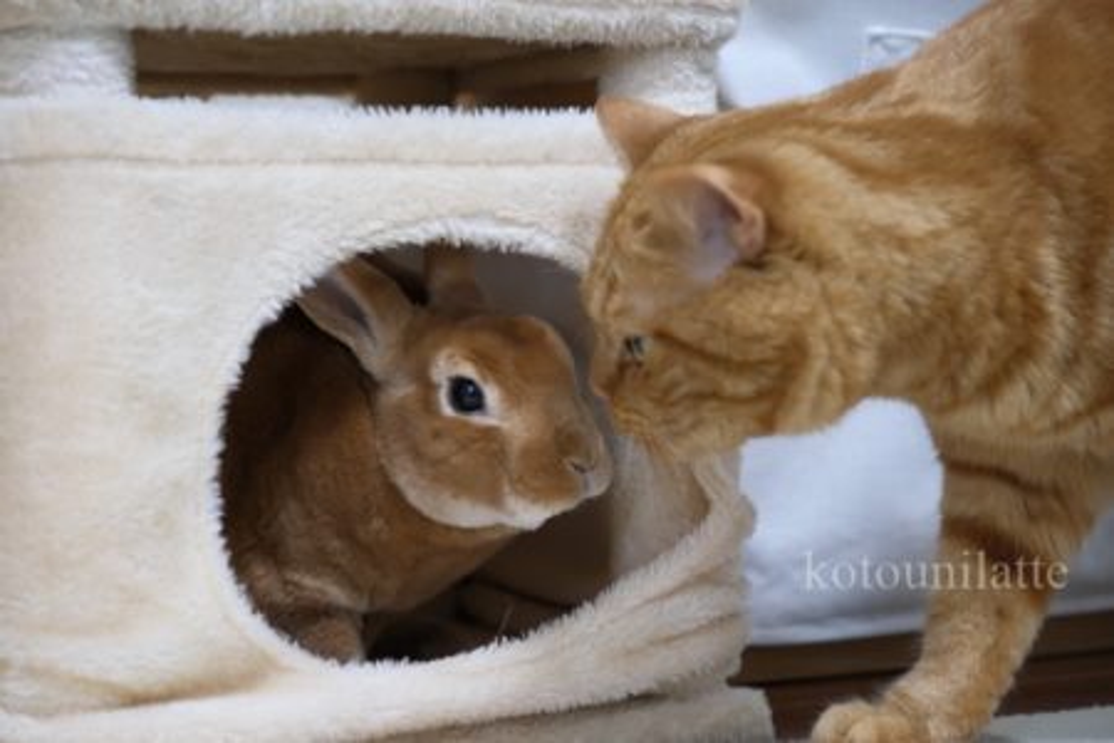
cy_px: 372
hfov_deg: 27.0
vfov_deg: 18.2
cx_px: 557
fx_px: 2321
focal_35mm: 75
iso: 3200
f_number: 2.8
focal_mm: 50
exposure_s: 1/250
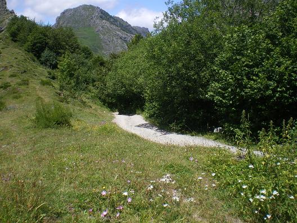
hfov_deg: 49.0
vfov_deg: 37.7
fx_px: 326
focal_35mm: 38
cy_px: 112
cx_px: 148
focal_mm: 6.3
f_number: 4.6
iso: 64
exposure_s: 1/320
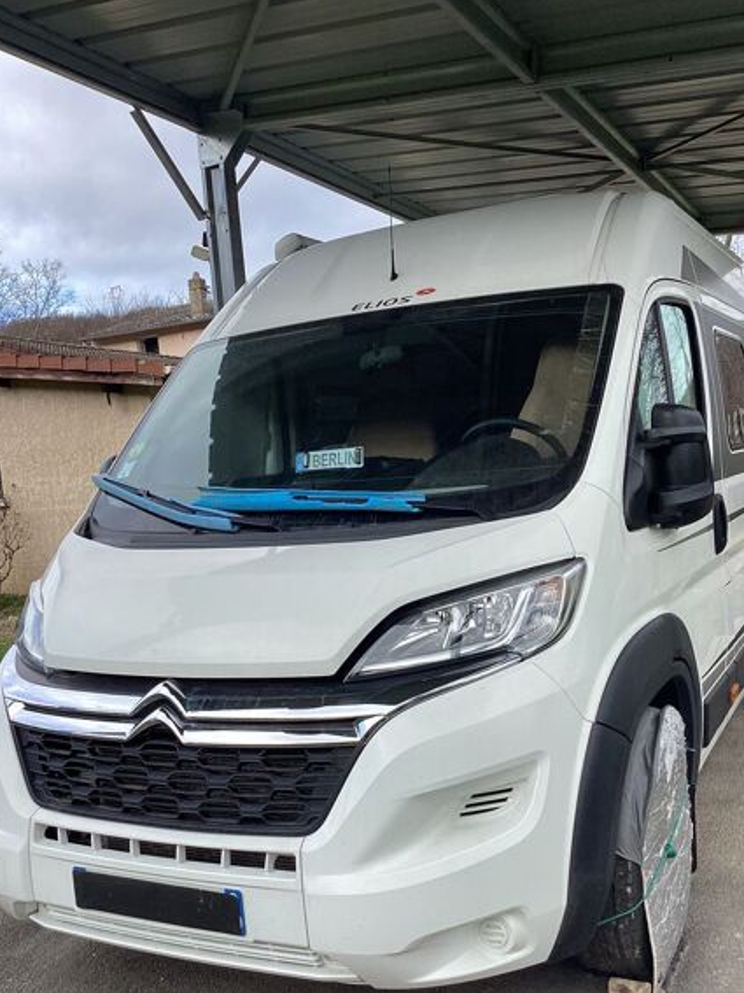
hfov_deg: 40.6
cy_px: 552
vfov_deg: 52.5
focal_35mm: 35
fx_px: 1003
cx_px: 408
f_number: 2.4
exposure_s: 1/436
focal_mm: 3.3
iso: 25
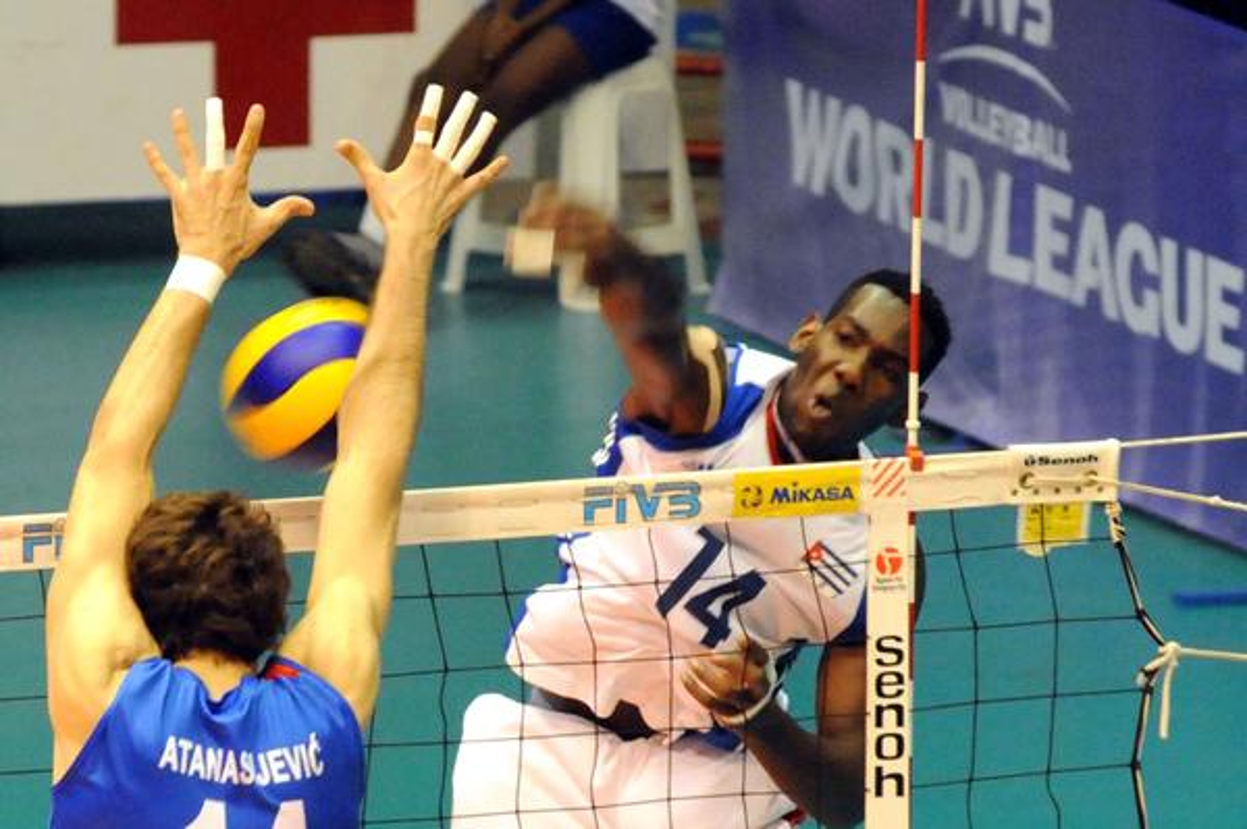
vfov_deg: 4.6
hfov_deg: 6.9
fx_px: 10383
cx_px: 624
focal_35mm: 300
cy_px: 414
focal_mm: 200
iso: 2500
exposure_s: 1/400
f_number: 5
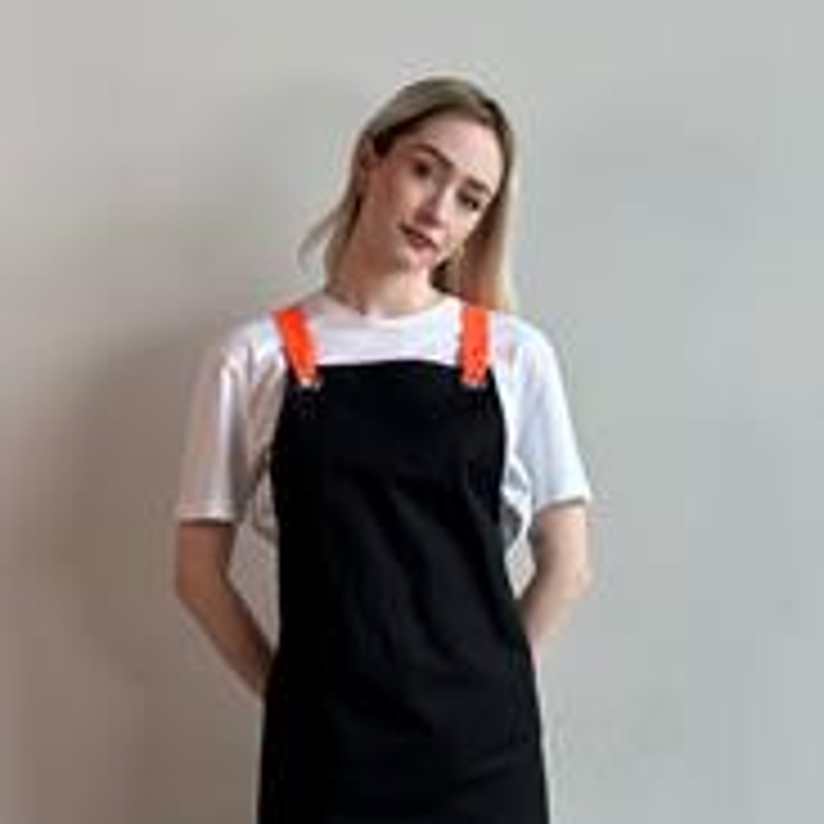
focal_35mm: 96
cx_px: 374
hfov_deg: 18.1
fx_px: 2585
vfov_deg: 17.8
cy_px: 736
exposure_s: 1/100
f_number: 1.78
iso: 50
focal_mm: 6.86
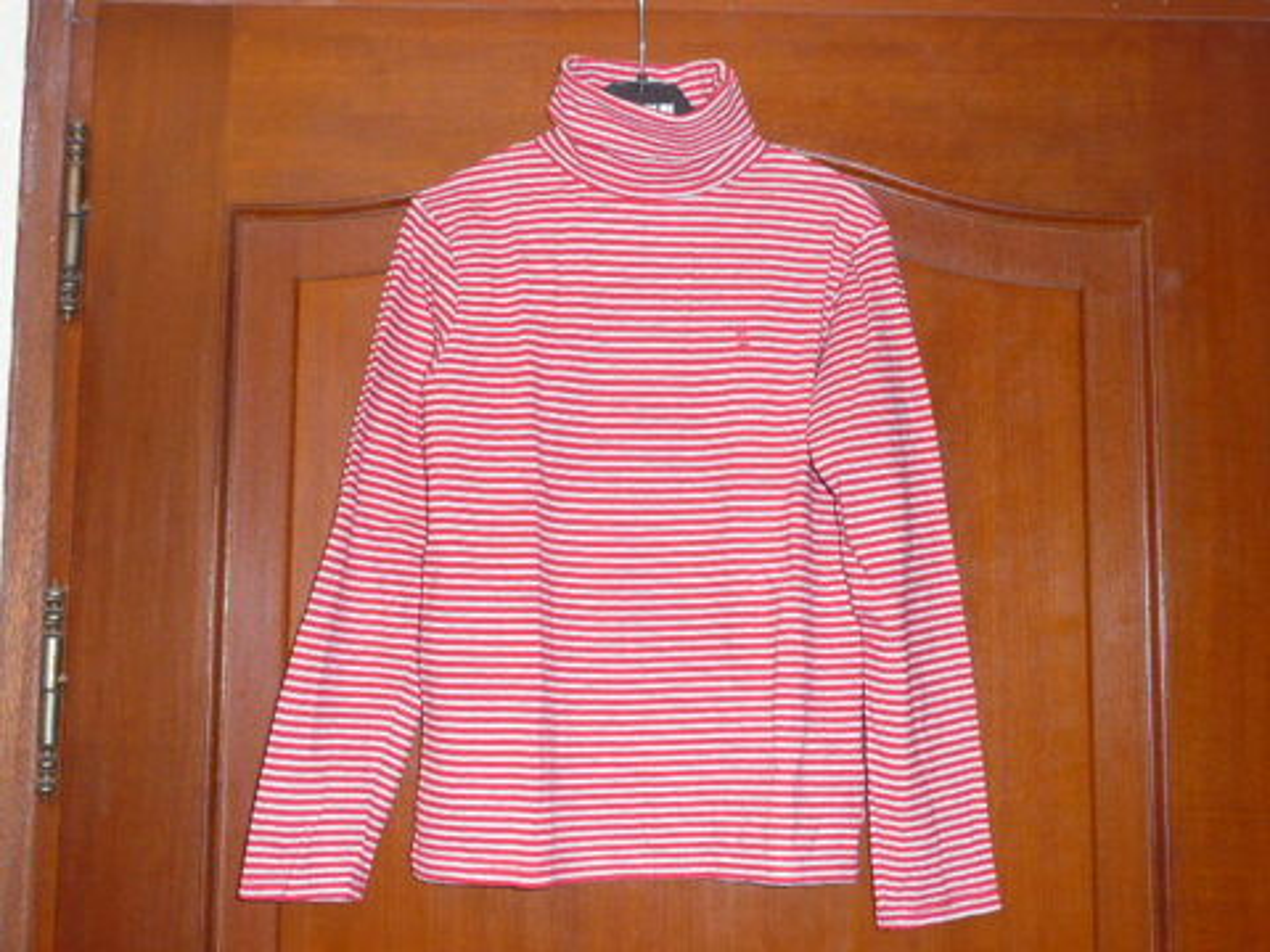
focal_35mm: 38
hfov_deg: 49.0
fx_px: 1394
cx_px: 635
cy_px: 476
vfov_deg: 37.7
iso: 125
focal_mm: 4.6
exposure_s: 1/30
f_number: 3.3
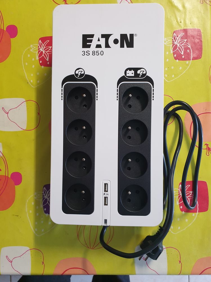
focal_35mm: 26
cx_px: 106
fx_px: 211
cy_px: 141
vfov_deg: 67.3
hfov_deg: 53.1
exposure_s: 1/33
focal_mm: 4.3
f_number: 2.4
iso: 320
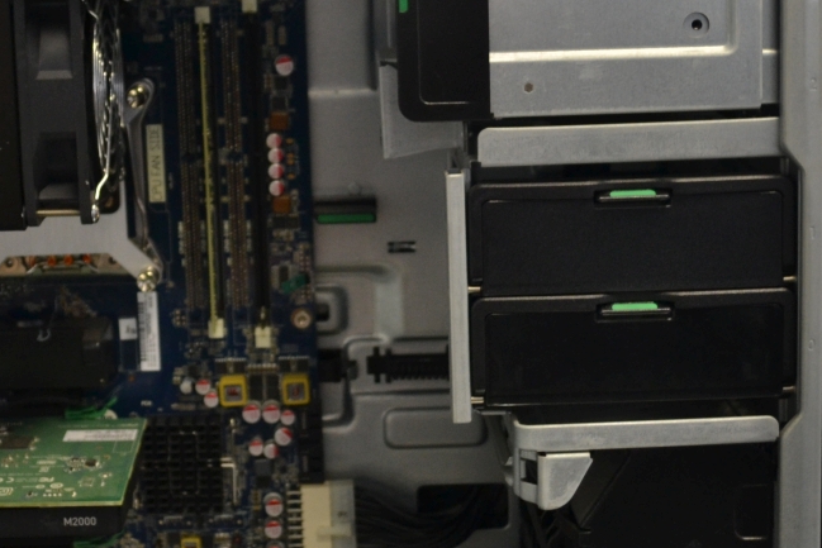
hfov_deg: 27.3
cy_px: 113
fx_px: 1690
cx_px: 314
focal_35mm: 74
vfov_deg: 18.3
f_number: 3.8
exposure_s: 1/20
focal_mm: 20
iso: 400
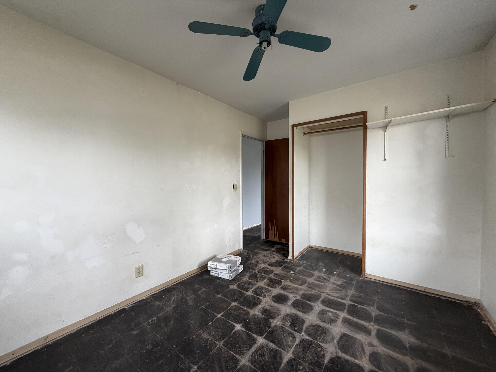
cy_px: 186
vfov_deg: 85.7
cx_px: 248
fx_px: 201
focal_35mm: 14
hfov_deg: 102.1
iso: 320
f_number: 2.2
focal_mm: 2.22
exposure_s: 1/105
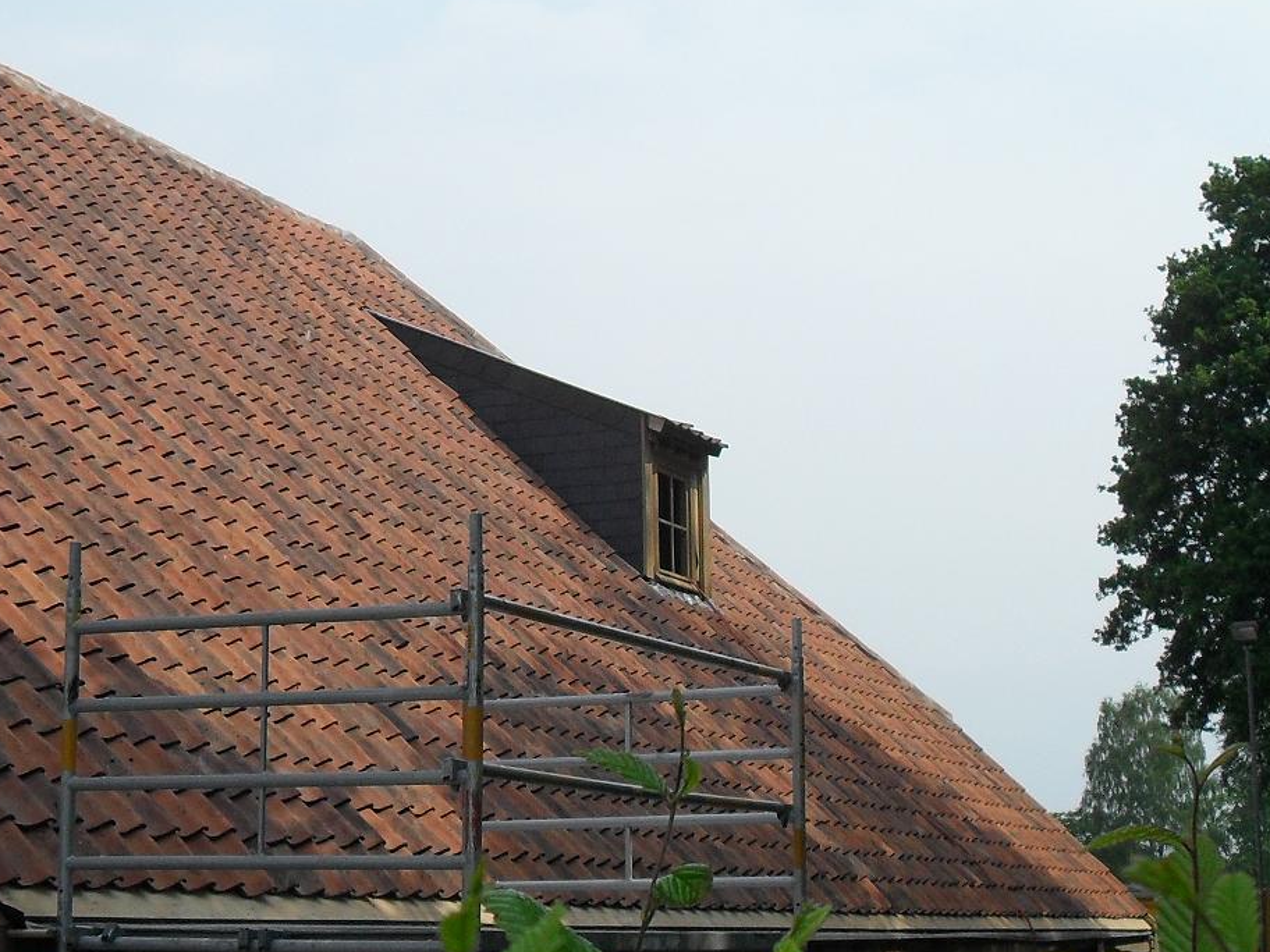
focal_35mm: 70
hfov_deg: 27.7
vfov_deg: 21.0
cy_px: 536
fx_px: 2568
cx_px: 490
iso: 100
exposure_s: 1/250
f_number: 8.9
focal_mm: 6.2
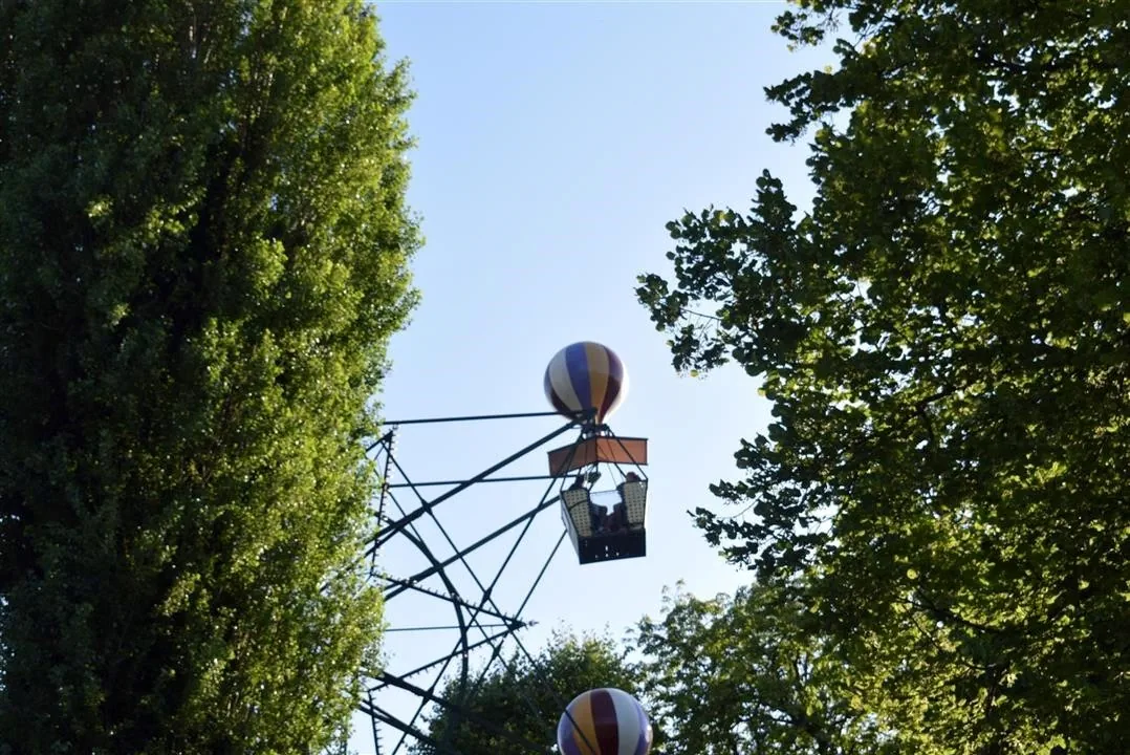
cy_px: 378
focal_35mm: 60
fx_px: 1884
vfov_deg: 22.6
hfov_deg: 33.4
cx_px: 565
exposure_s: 1/320
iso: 200
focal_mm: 40
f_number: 9
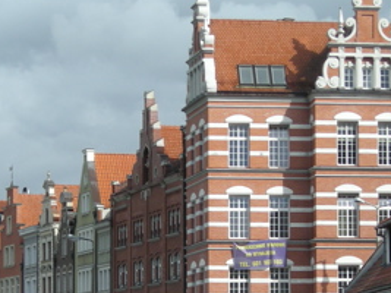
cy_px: 226
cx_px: 183
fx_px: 1840
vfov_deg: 9.1
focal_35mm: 163
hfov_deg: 12.1
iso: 50
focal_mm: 11
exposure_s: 1/190
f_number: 7.3
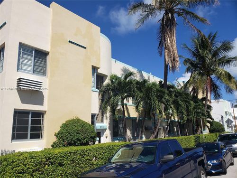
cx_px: 118
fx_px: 178
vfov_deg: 53.1
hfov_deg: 67.3
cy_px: 89
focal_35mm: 26
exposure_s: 1/2134
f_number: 2.4
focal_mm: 4.3
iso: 50
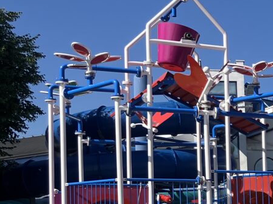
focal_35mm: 96
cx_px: 409
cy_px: 225
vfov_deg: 15.0
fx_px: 757
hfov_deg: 18.2
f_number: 1.8
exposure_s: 1/2114
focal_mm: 3.99
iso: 32
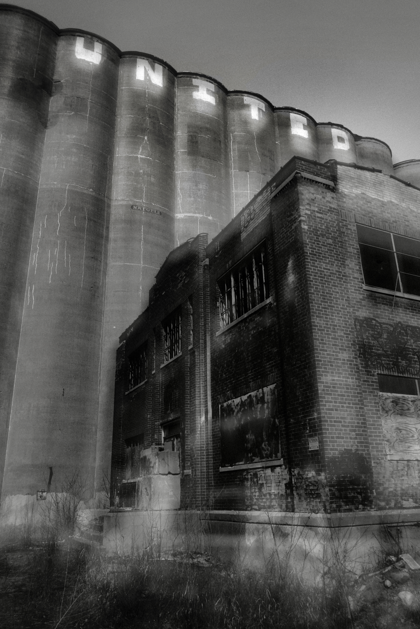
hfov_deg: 47.9
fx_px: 472
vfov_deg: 67.4
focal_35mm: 27
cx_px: 210
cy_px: 314
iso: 250
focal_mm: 18
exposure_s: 1/5000
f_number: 3.2
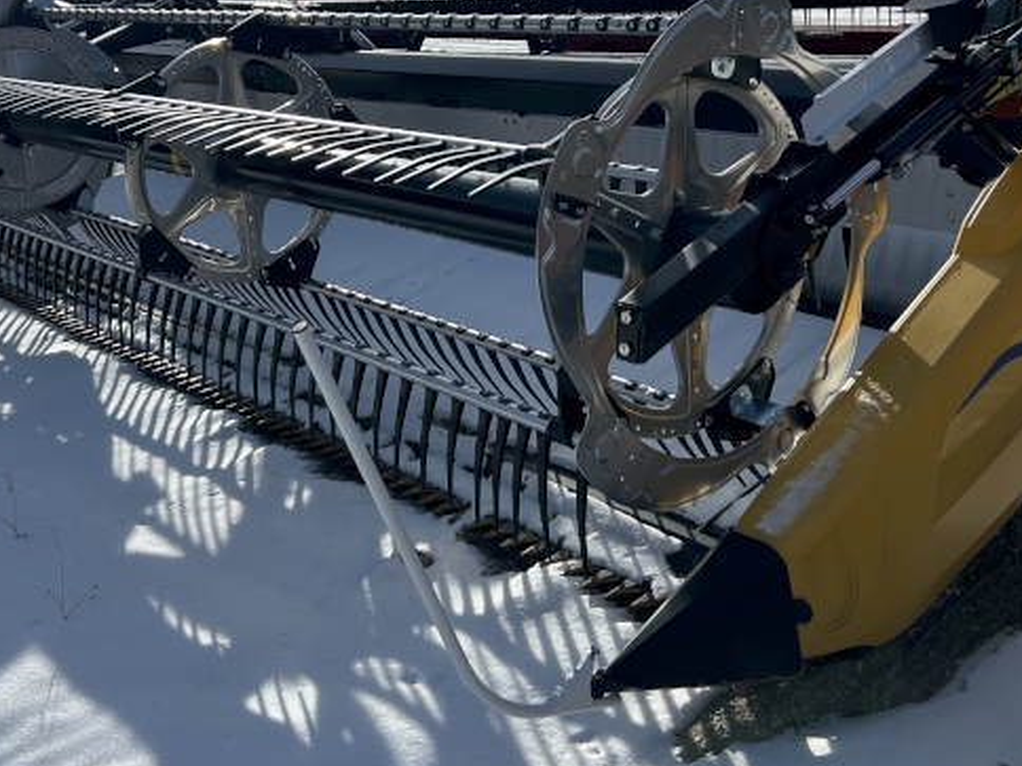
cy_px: 203
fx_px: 1270
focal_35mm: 43
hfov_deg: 43.7
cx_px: 422
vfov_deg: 33.0
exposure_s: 1/8000
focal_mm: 5.7
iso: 50
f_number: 1.5
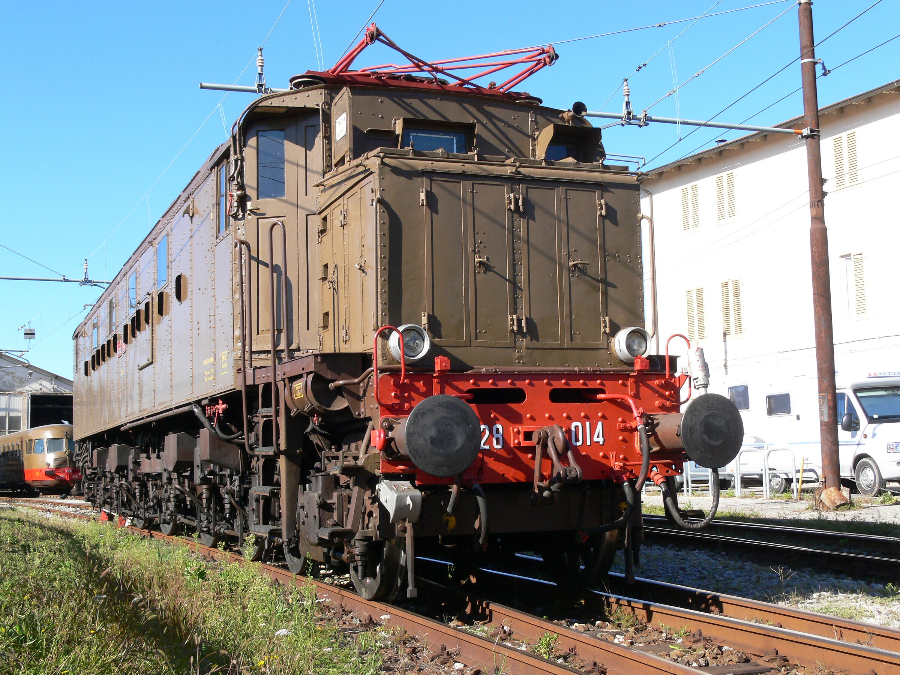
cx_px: 450
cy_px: 338
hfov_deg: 42.1
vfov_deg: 32.2
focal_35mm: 45
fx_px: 1170
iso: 100
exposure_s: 1/200
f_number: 6.3
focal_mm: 9.6
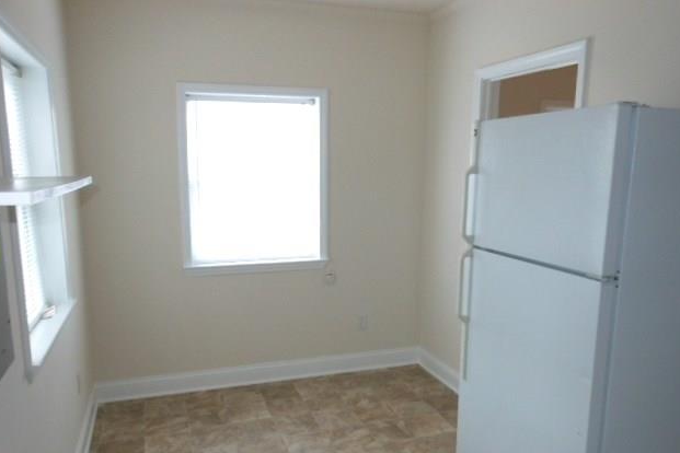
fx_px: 567
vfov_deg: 43.5
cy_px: 262
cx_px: 343
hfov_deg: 61.9
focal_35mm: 30
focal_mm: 5
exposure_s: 1/30
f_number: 3.7
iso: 320
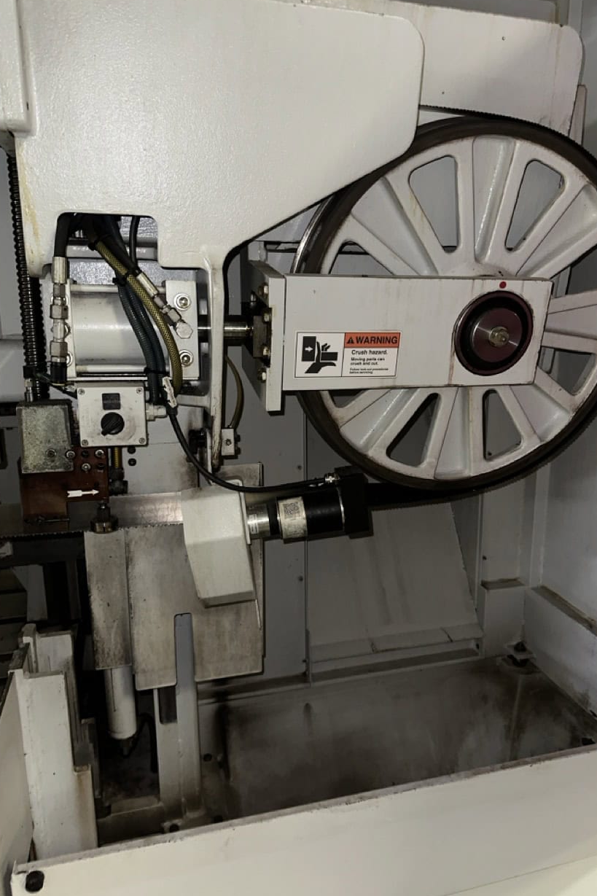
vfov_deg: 69.4
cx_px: 304
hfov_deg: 49.5
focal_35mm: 26
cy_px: 456
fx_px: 647
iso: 160
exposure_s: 1/12
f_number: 1.8
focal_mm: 6.9
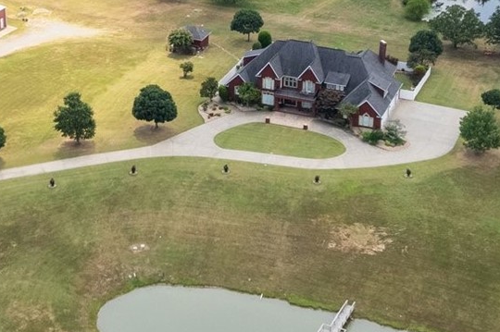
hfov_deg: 24.4
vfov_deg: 16.3
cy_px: 79
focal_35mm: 83
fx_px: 1152
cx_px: 175
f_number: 2.8
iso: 150
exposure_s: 1/1600
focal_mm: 8.38
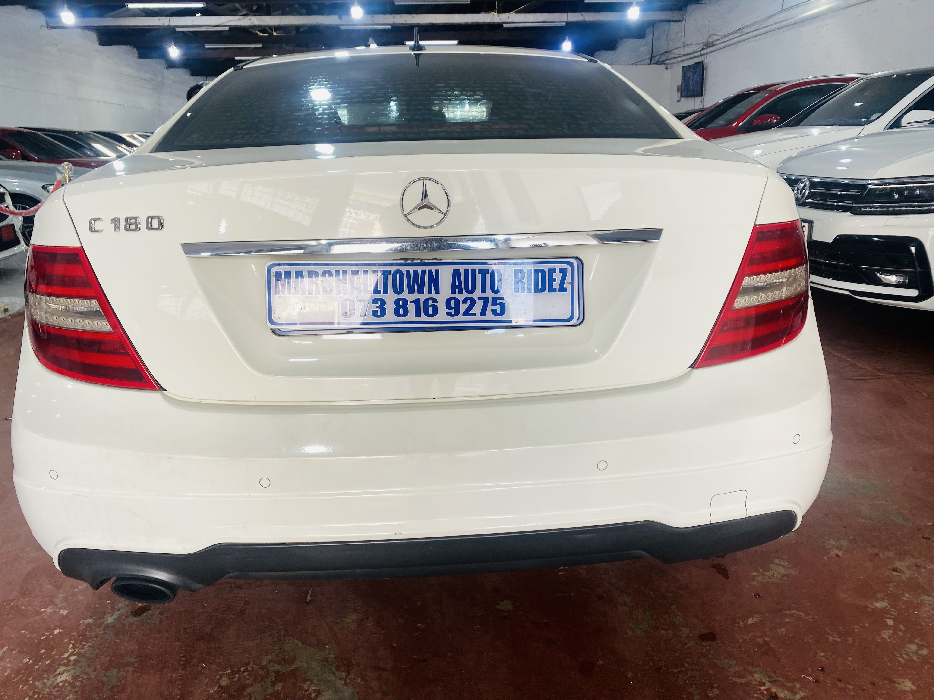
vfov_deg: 53.1
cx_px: 467
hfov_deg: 67.3
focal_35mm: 26
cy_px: 350
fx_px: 702
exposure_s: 1/100
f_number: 1.8
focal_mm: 4.25
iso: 40
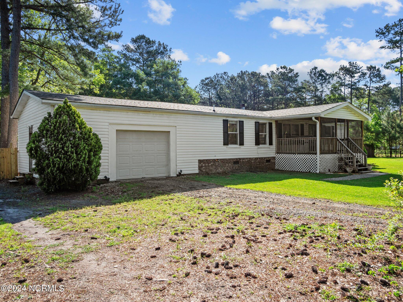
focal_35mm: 28
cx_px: 202
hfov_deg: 63.4
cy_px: 151
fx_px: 326
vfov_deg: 49.7
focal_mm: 14
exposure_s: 1/320
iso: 200
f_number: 6.3
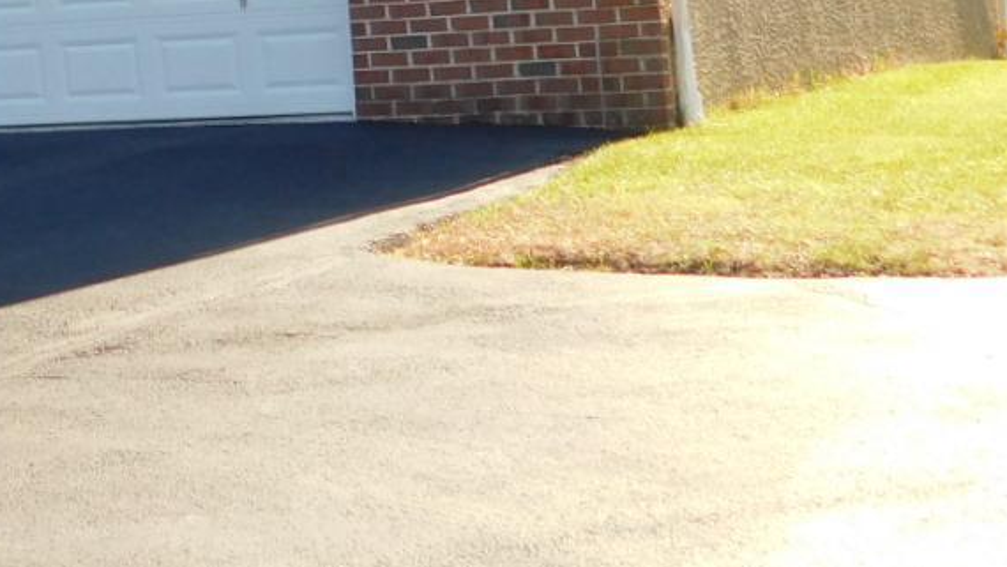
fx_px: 2938
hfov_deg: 18.2
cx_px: -276
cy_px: -283
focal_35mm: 110
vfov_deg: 10.6
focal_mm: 6.3
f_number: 3.5
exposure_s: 1/320
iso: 125
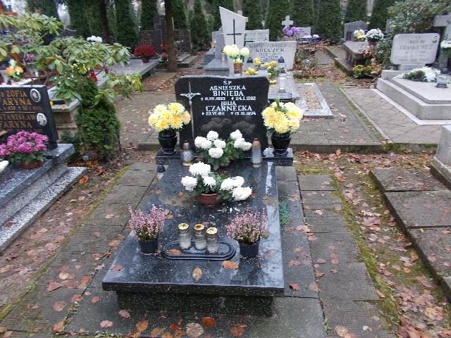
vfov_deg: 53.1
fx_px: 339
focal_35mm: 26
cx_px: 226
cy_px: 169
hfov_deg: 67.3
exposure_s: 1/25
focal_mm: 4.6
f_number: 3.2
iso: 140
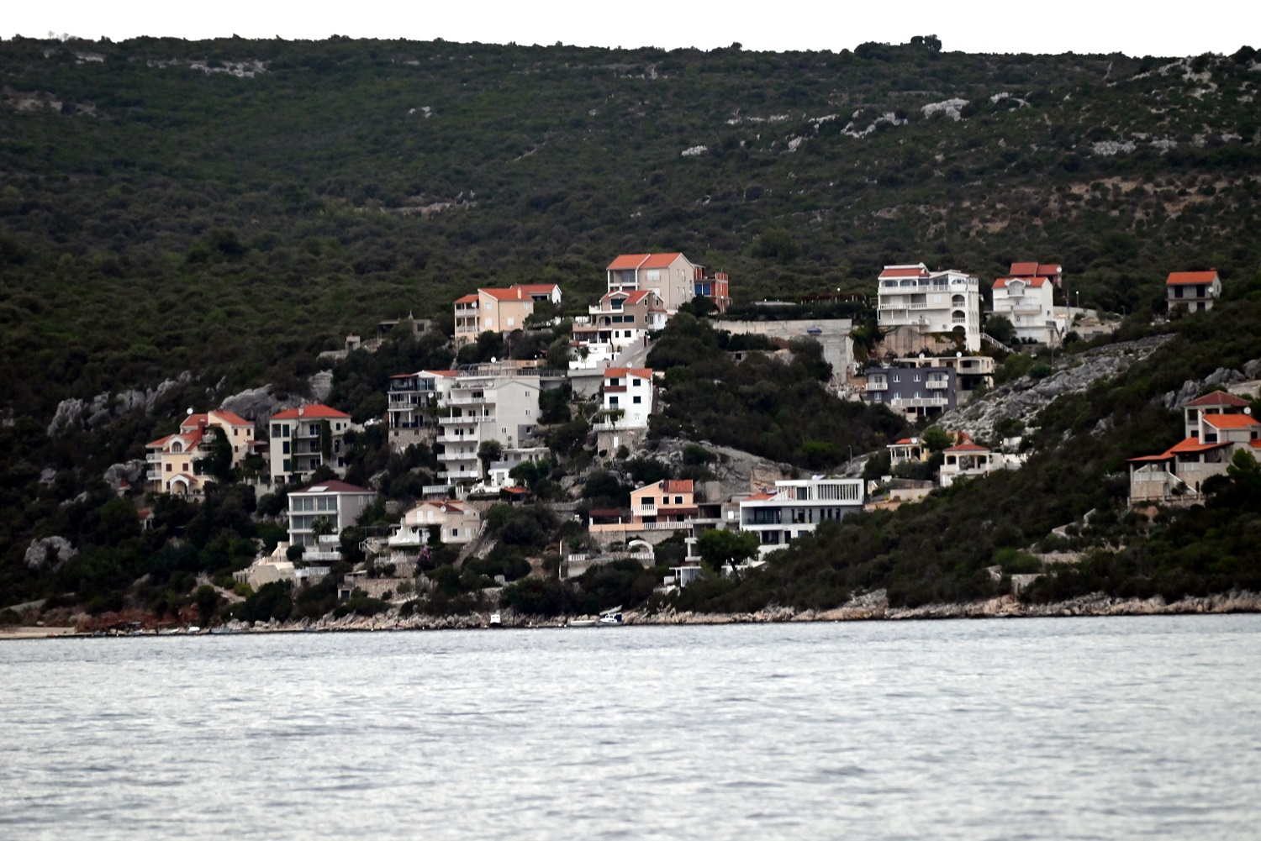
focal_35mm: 300
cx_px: 630
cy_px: 420
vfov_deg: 4.6
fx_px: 10511
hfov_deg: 6.9
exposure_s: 1/500
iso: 1800
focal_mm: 300
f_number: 5.6
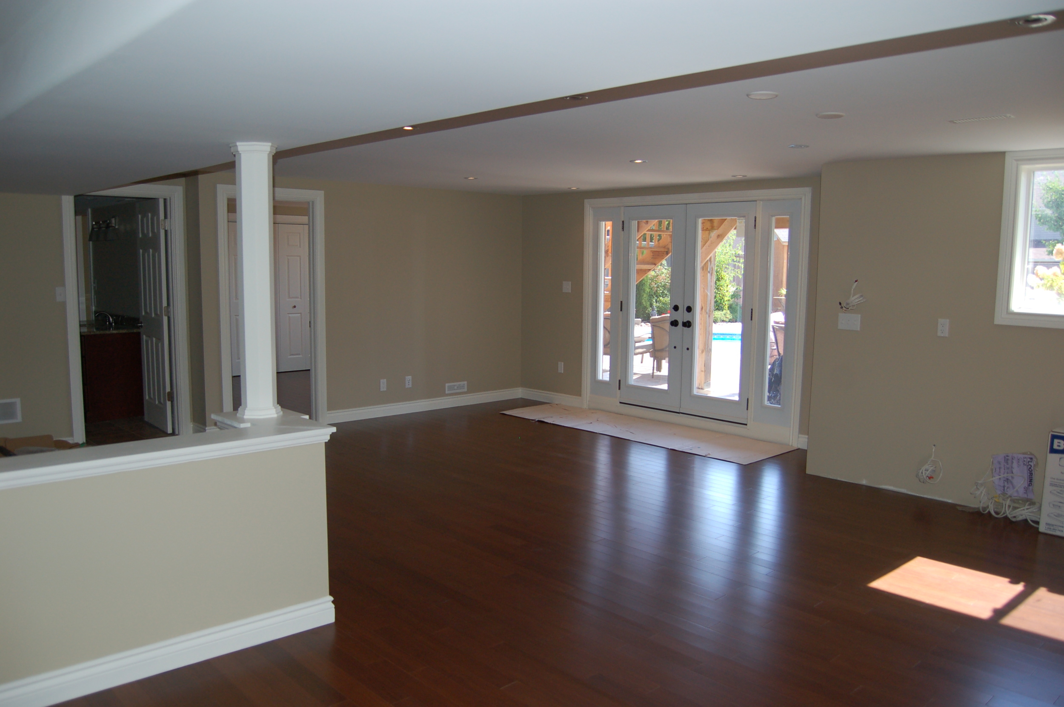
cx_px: 532
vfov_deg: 47.8
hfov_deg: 67.4
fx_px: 797
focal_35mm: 27
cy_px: 354
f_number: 3.5
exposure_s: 1/400
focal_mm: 18
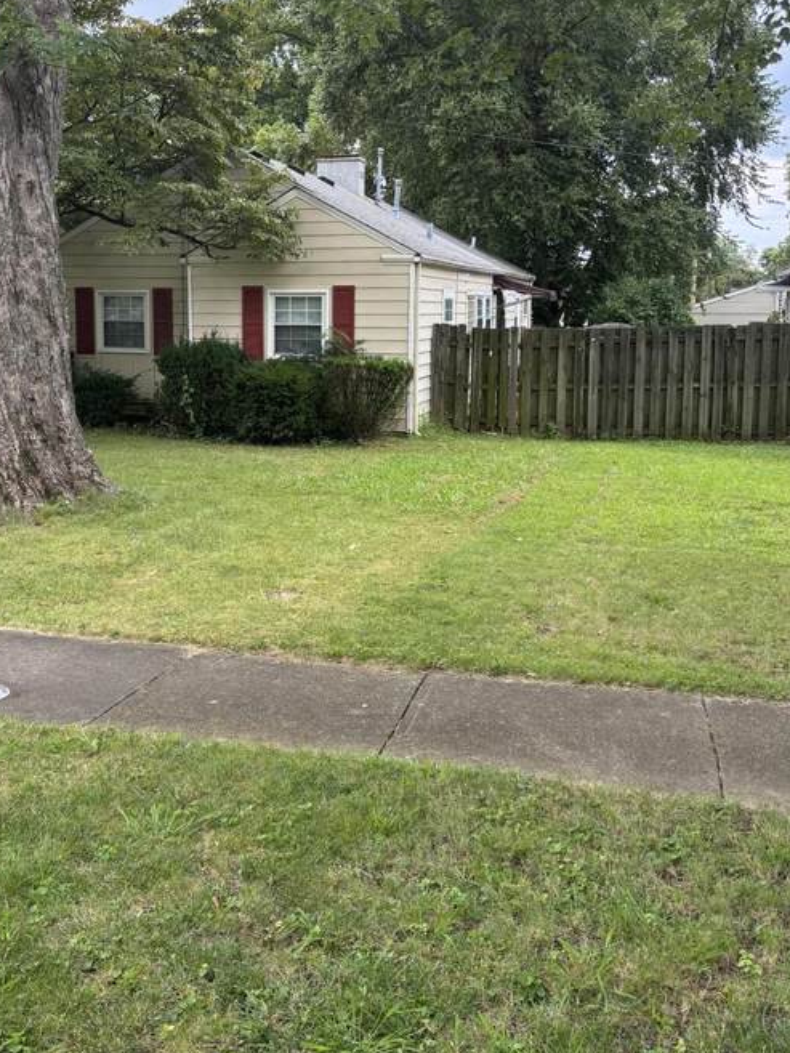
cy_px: 450
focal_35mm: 38
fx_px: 1156
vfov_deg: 48.8
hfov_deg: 37.5
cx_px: 303
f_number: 1.6
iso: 50
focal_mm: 5.96
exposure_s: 1/246
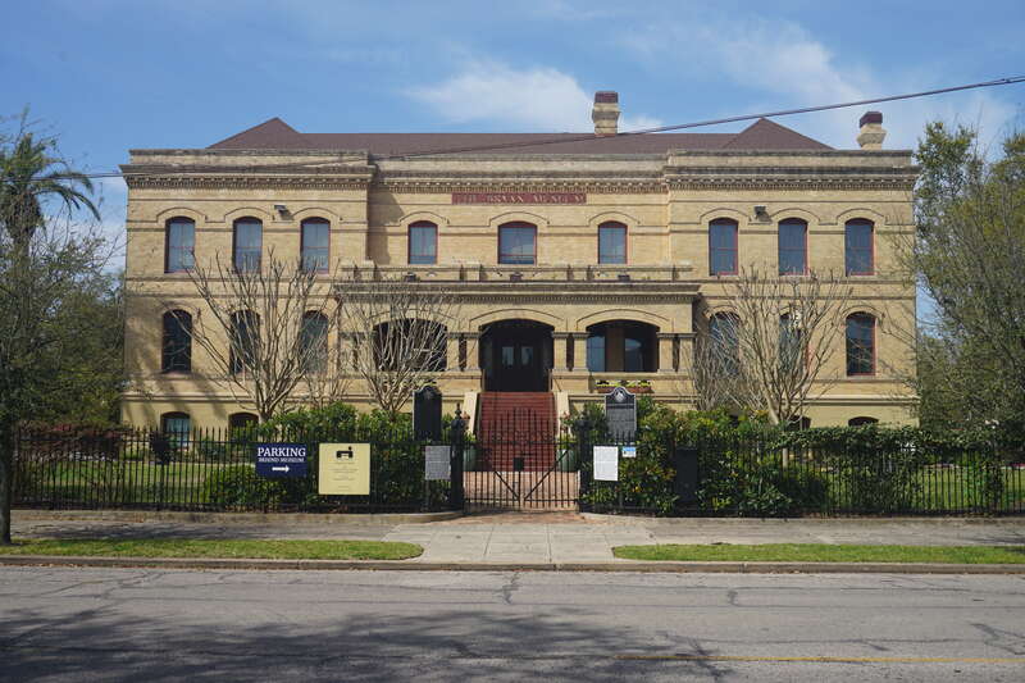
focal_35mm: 39
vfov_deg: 34.2
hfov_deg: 49.6
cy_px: 342
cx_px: 512
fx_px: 1110
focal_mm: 26
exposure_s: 1/160
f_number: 11
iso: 100
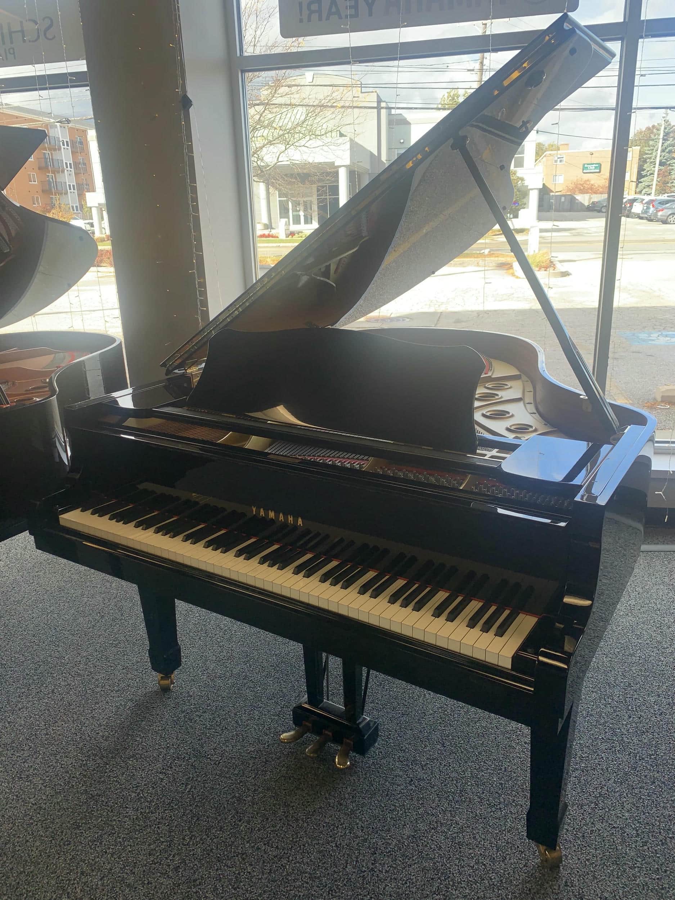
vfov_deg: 67.3
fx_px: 676
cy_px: 450
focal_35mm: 26
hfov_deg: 53.1
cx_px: 338
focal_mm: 4.25
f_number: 1.8
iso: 25
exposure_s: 1/185
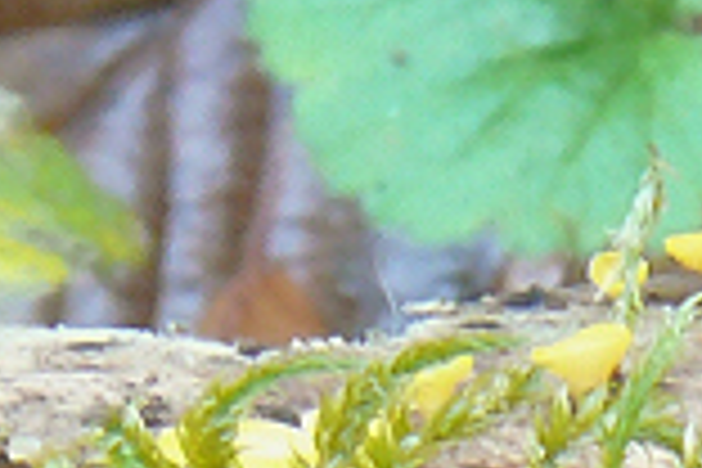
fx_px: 3178
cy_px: 896
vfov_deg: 8.1
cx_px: 770
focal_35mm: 163
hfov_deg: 12.4
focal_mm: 7.4
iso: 100
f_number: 11
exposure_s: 1.3
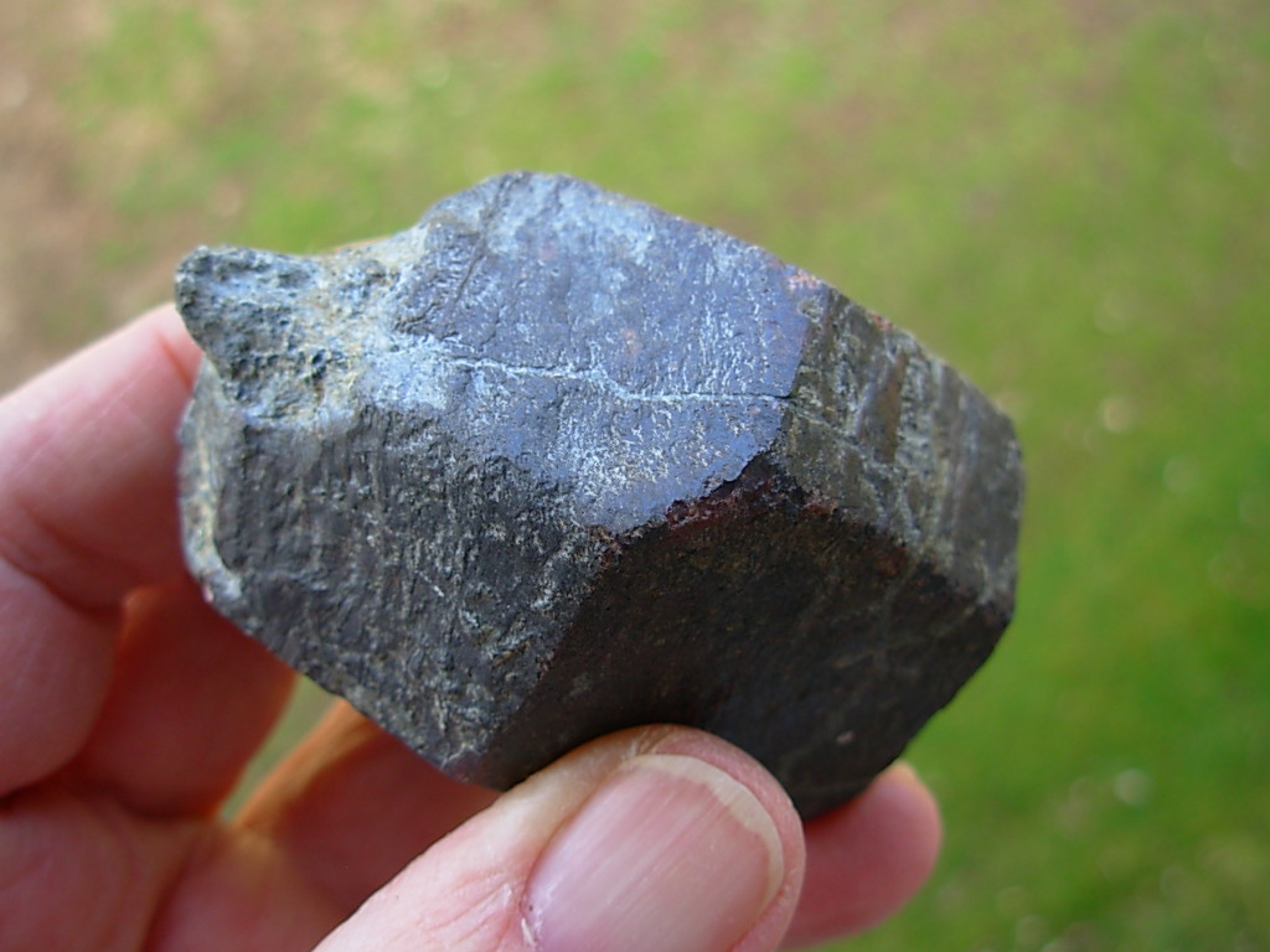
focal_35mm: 38
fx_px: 1394
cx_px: 635
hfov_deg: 49.0
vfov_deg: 37.7
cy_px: 476
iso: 50
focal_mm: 6.3
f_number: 2.9
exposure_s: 1/117
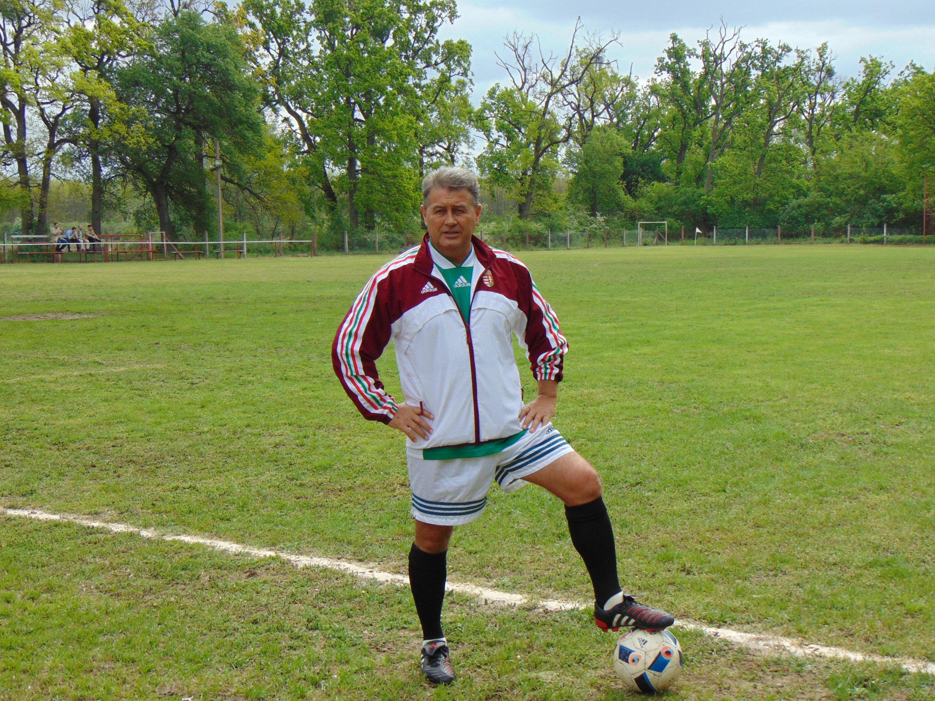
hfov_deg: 37.5
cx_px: 463
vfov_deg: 28.6
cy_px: 350
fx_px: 1378
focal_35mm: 51
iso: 80
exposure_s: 1/640
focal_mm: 9
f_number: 3.5
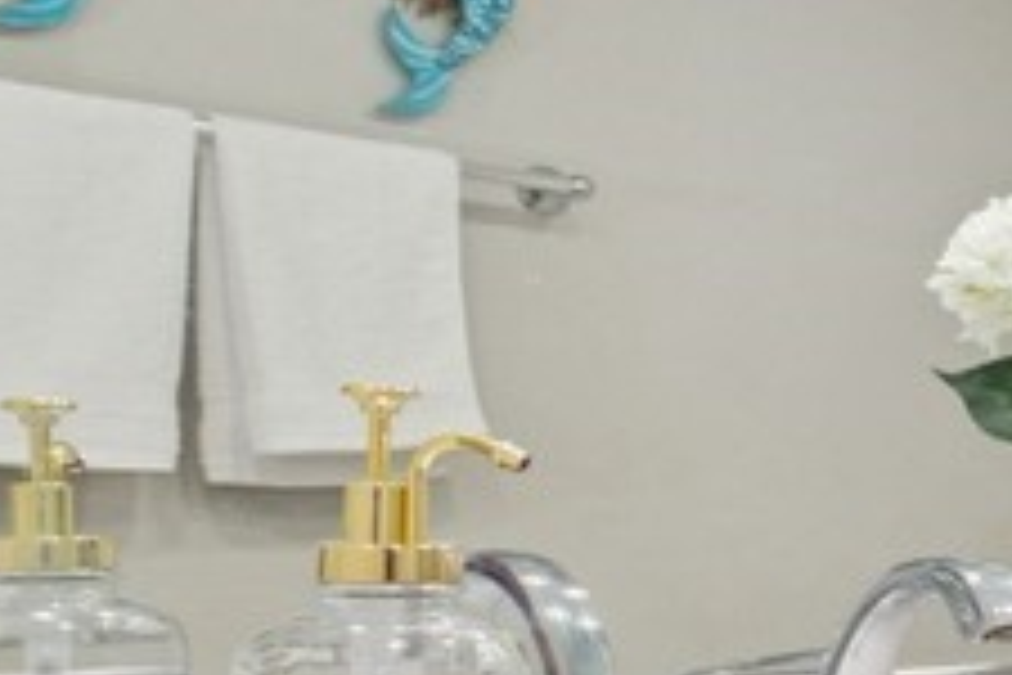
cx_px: 2002
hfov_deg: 19.5
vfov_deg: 22.0
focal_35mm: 60
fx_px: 1687
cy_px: 626
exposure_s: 1/25
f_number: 7.1
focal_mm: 10
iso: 250
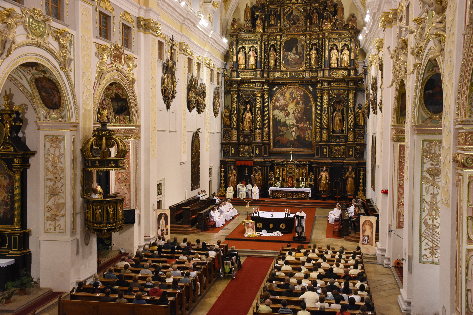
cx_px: 236
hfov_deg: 47.9
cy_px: 158
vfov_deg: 33.0
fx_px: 532
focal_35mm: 40
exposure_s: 1/60
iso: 2000
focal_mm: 27
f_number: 4
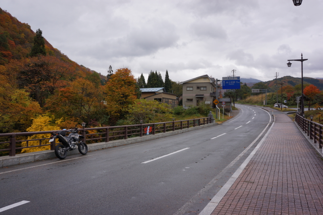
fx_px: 269
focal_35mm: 30
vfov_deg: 43.6
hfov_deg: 61.9
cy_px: 108
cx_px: 162
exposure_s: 1/125
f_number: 5.6
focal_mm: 20
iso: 100
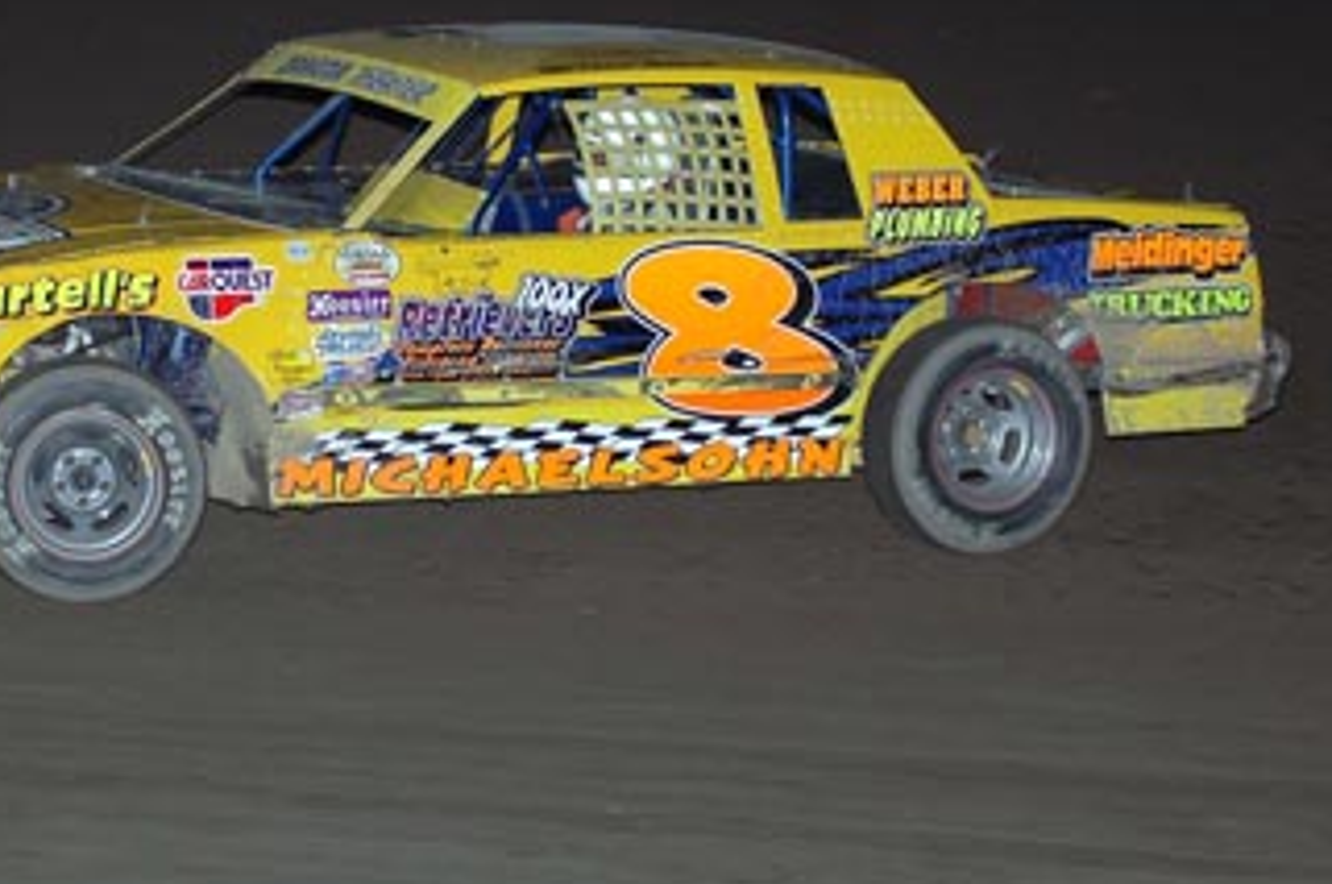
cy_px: 307
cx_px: 315
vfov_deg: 7.3
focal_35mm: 187
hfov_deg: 11.0
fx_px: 6909
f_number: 2.8
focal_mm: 80
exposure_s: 1/500
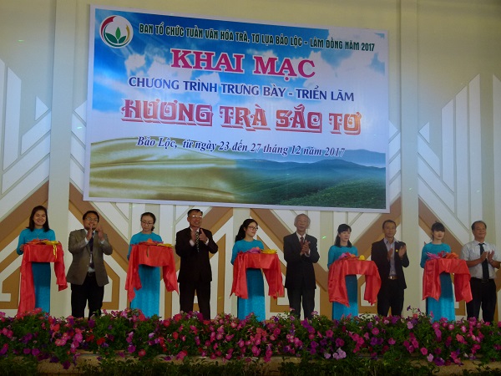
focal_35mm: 63
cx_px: 250
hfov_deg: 30.7
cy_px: 188
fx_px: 912
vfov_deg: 23.3
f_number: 3.3
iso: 250
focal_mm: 11.3
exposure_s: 1/60
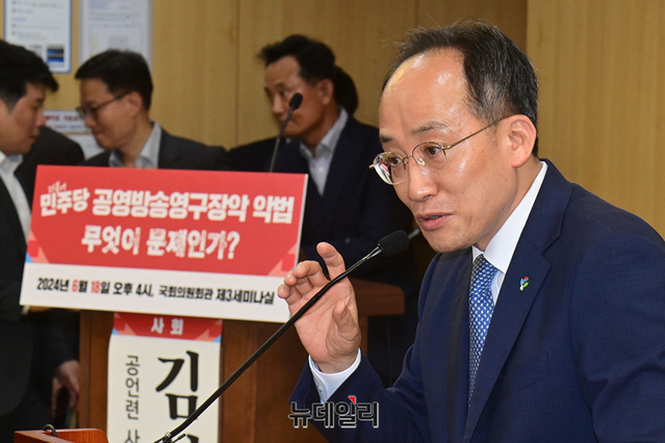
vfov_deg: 10.2
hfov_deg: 15.2
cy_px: 222
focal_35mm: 135
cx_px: 332
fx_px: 2494
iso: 5000
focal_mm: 135
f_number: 14
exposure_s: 1/250
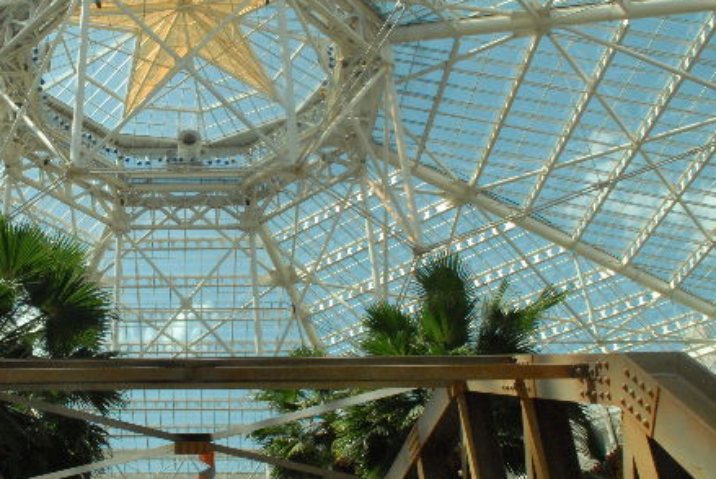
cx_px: 165
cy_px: 251
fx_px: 853
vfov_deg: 31.4
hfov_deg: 43.8
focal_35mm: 43
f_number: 14
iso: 1000
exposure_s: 1/200
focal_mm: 17
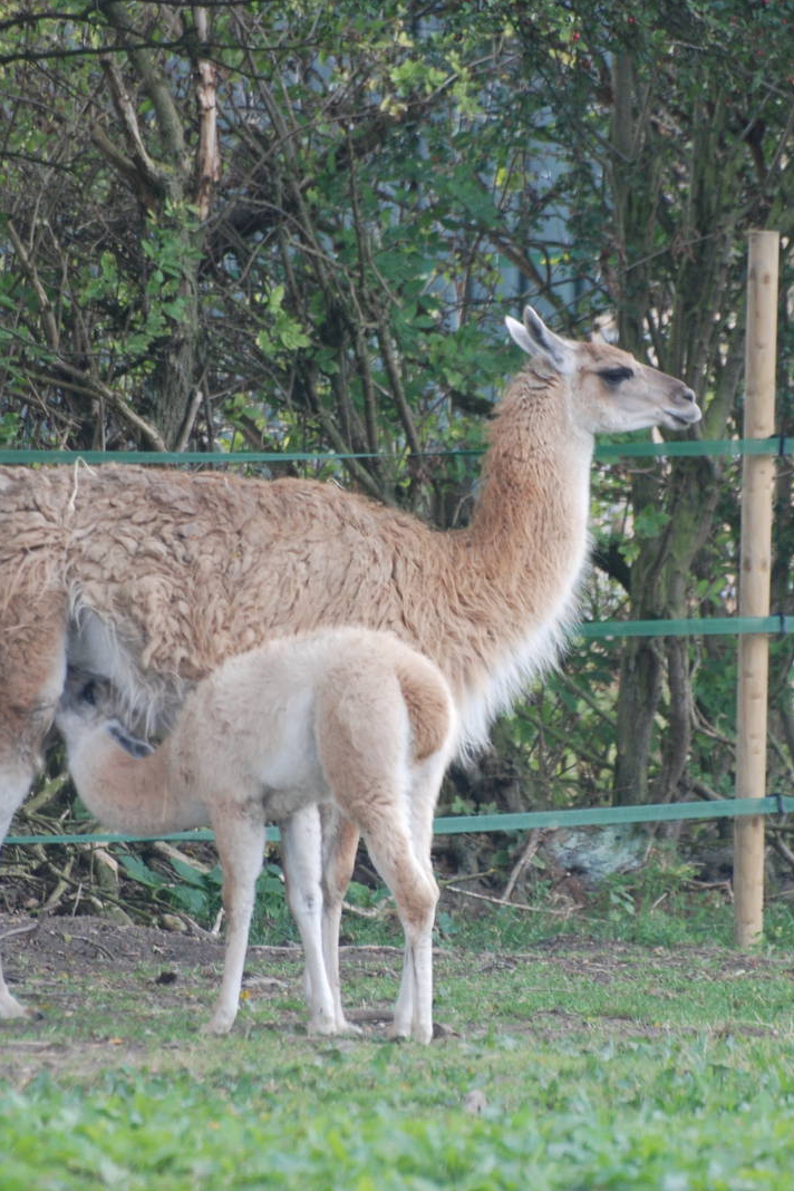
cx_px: 520
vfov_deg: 3.1
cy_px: 595
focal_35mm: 675
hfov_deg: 2.0
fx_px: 22330
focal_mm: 300
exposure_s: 1/125
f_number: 5.6
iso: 400
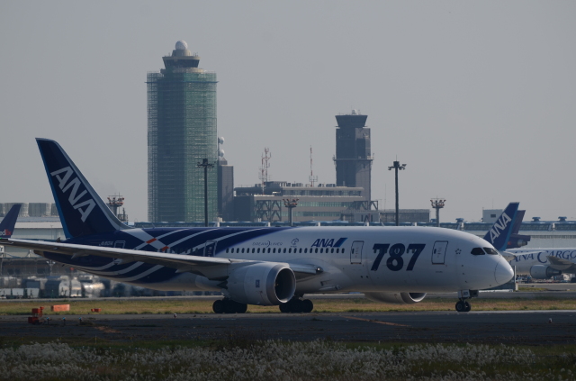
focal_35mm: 345
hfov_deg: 6.0
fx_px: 5505
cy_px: 190
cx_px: 288
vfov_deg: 4.0
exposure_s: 1/1250
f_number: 5.6
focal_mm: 230
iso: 100
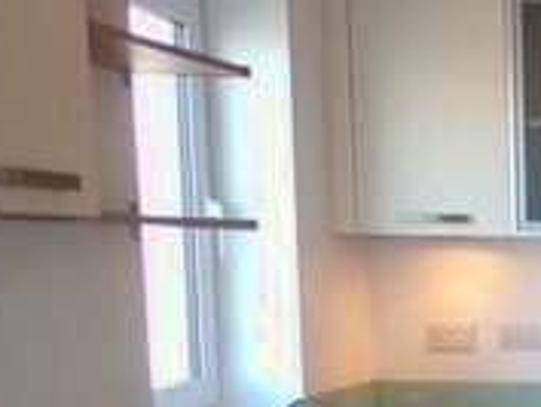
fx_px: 1486
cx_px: 877
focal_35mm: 95
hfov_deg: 17.8
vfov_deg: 15.1
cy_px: 461
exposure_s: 1/42
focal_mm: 4.3
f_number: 3
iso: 100
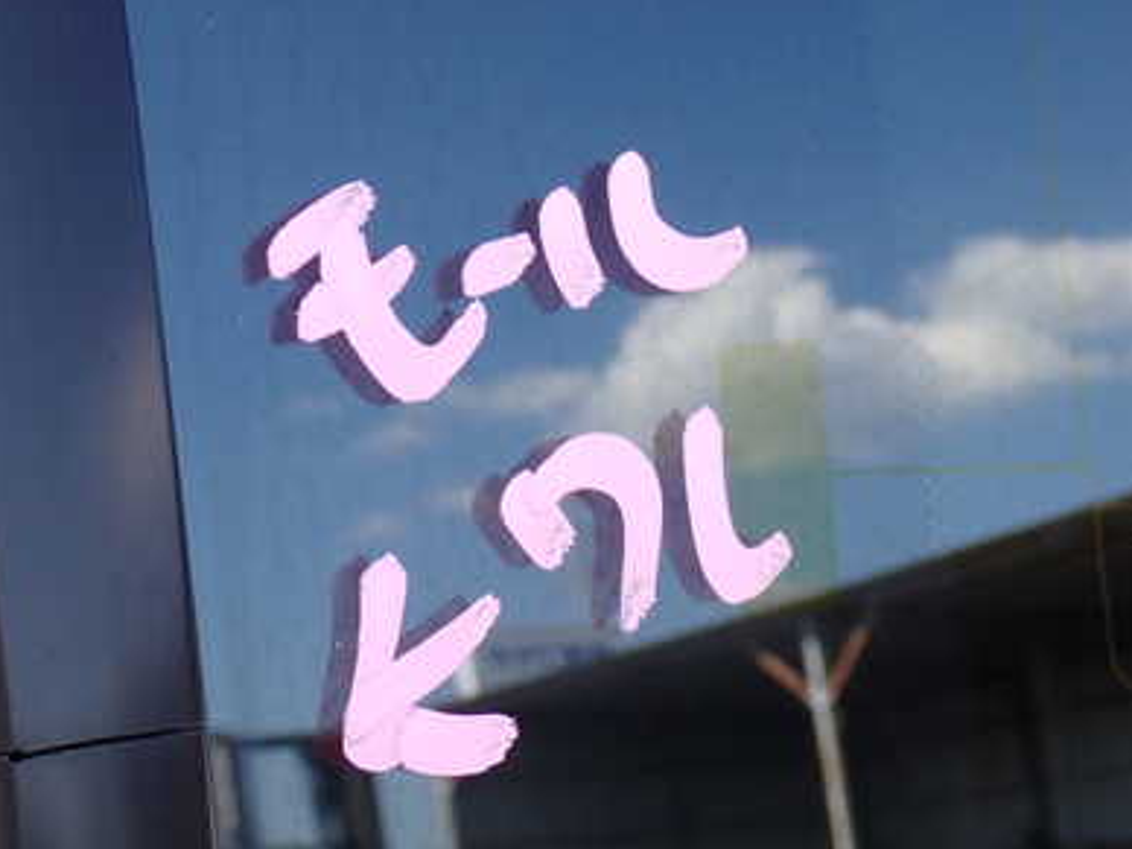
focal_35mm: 68
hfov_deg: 28.5
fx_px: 2224
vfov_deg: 21.5
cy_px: 575
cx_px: 487
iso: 100
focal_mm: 7.84
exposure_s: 1/125
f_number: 4
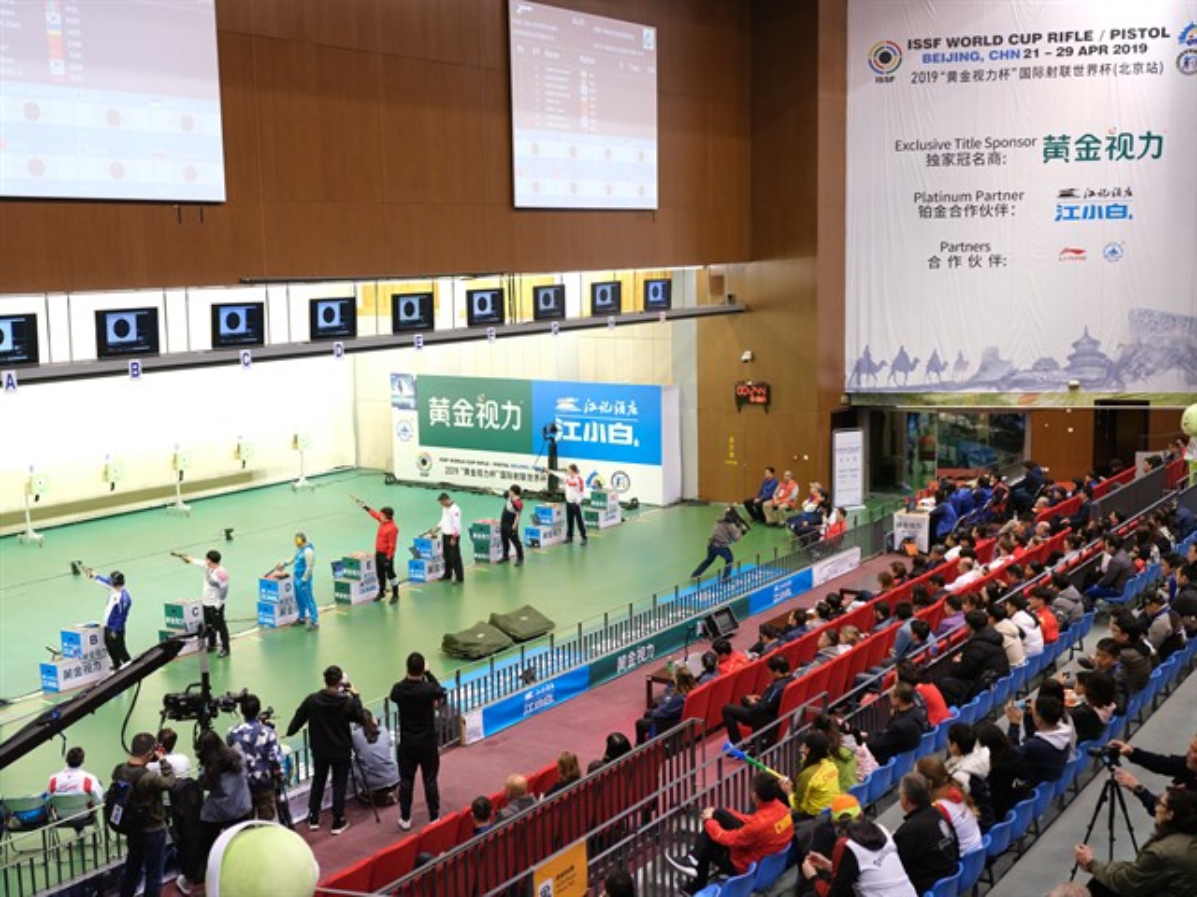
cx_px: 598
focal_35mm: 40
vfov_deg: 36.0
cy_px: 448
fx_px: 1383
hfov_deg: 46.8
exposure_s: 1/400
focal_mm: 50.8
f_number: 4
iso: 5000
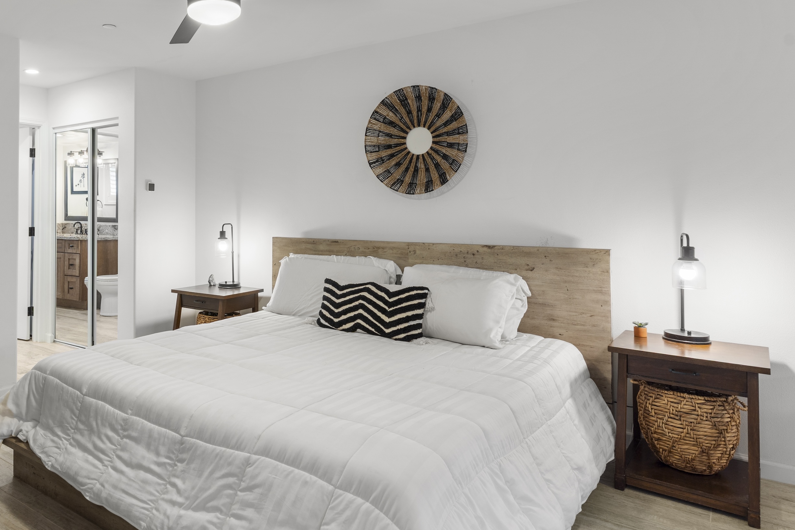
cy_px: 207
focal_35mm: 25
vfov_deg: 50.9
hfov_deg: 69.1
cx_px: 252
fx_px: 552
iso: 100
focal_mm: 17
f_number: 8
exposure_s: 1/2
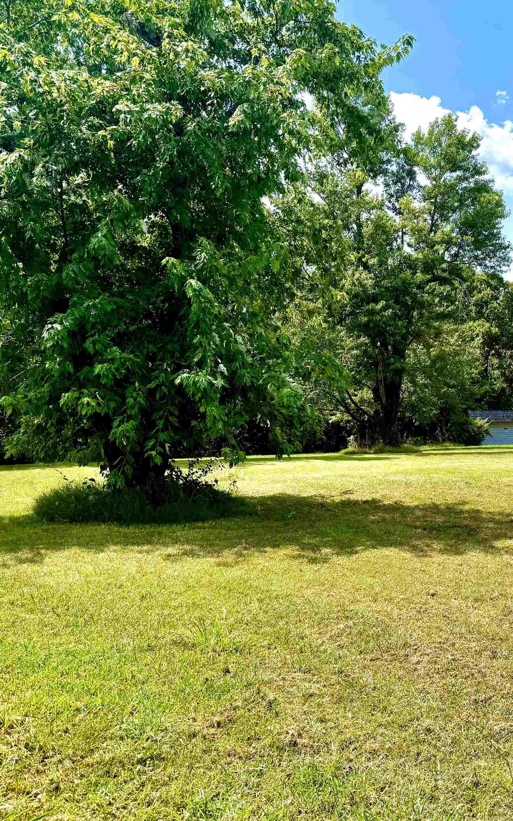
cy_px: 375
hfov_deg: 30.5
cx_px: 545
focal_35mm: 38
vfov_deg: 51.5
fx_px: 850
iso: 80
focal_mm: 6.76
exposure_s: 1/3584
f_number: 1.78
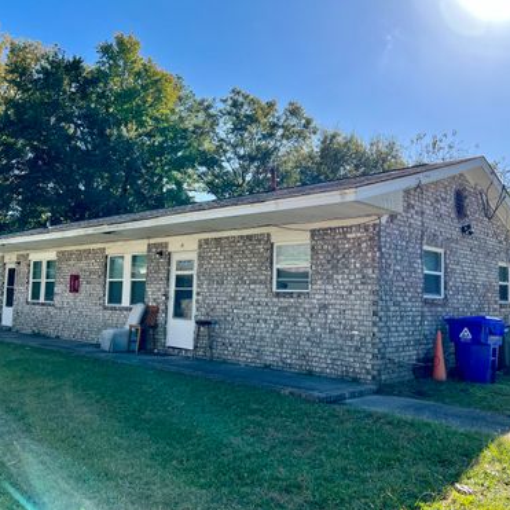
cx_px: 275
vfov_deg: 52.5
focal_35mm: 31
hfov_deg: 52.5
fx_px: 517
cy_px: 255
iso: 50
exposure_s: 1/2252
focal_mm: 5.7
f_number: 1.5
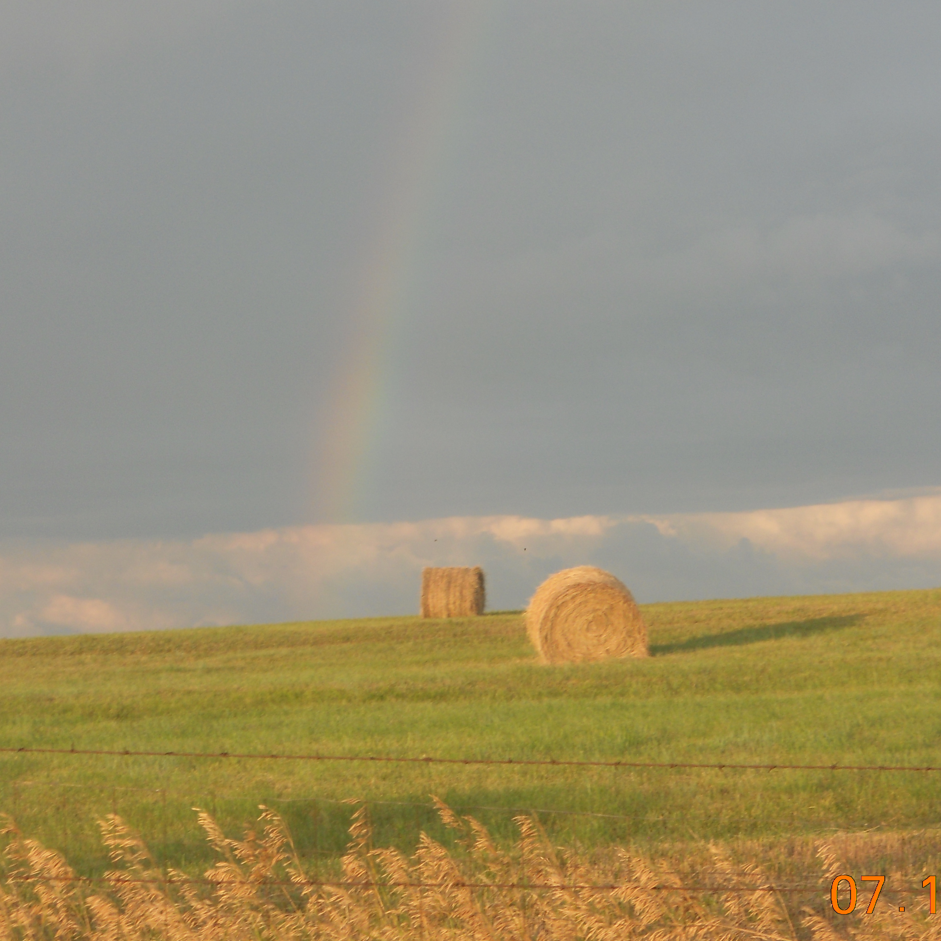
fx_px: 3229
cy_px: 465
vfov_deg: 16.6
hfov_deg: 16.6
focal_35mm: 105
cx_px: 455
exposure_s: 1/60
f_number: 5.9
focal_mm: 13.9
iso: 80
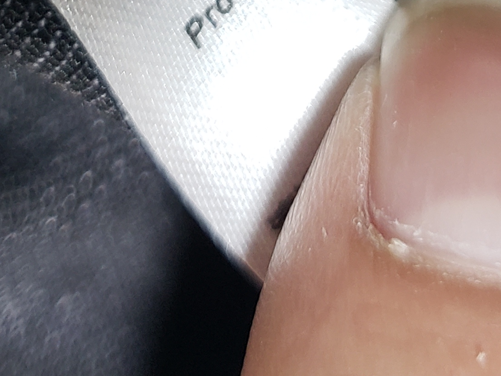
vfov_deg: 14.0
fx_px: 1375
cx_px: 254
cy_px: -286
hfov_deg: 20.6
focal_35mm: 95
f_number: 1.5
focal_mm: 4.3
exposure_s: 1/100
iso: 160
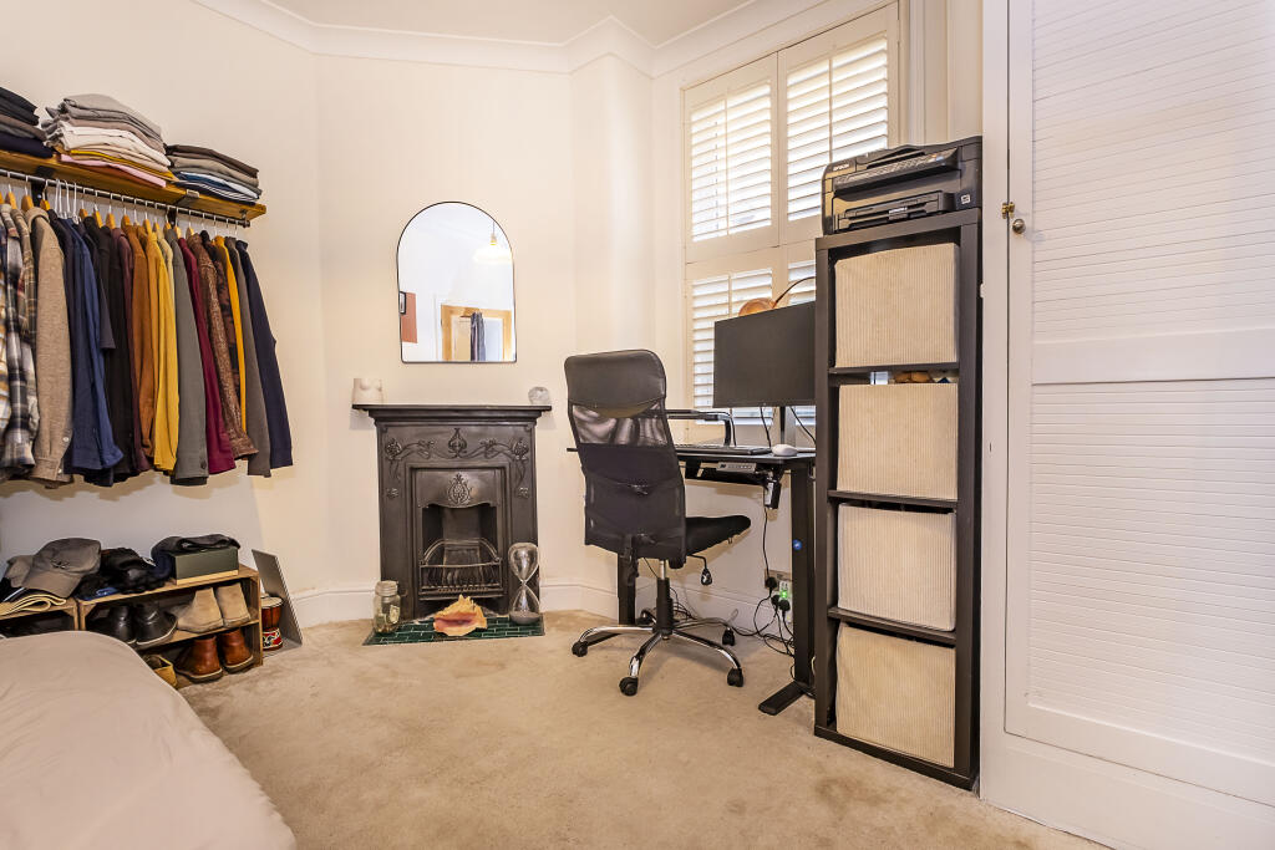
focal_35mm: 15
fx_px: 531
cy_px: 425
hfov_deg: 100.4
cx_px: 638
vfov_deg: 77.3
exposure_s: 1/2
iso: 320
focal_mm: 10
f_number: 7.1
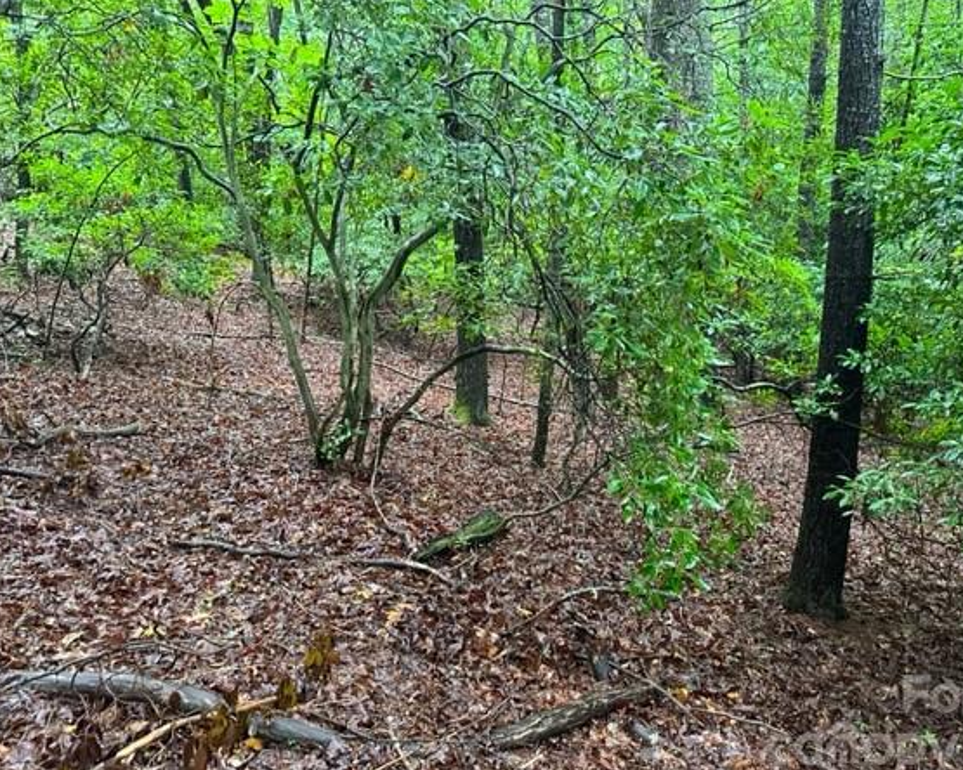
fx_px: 770
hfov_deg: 63.9
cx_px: 540
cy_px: 387
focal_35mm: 27
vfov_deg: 53.2
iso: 800
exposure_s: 1/60
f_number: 1.78
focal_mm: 6.86
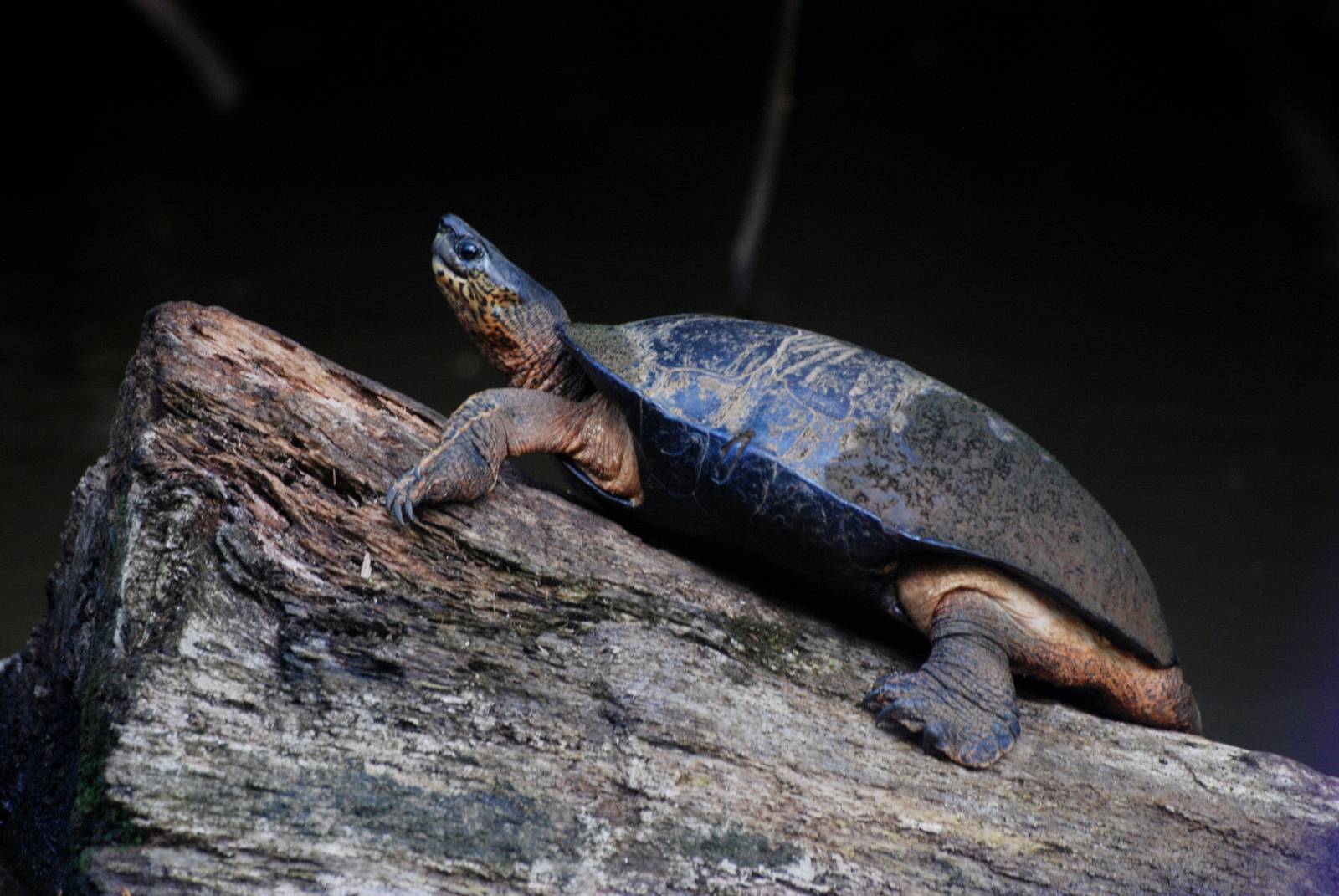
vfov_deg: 3.4
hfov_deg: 5.1
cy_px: 448
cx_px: 670
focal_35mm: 405
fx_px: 15081
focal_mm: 270
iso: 400
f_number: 5.6
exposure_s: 1/160
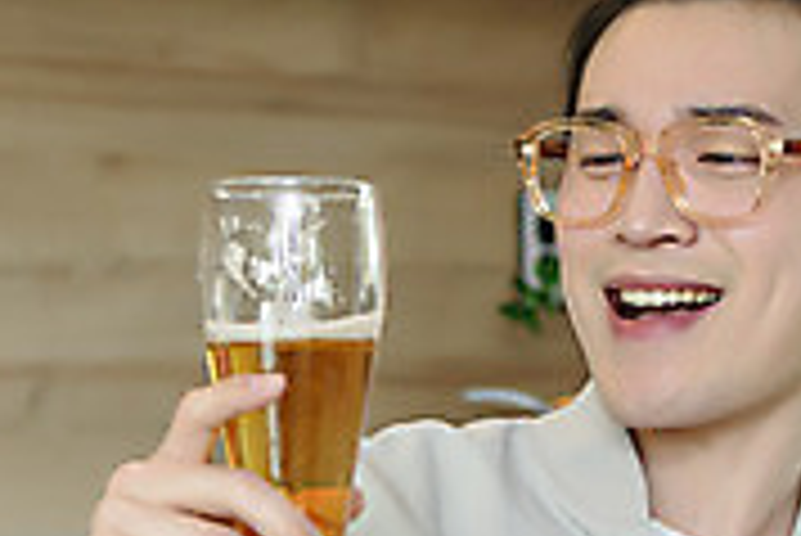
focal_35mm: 168
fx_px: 3741
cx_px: 893
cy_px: 500
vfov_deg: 8.2
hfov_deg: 12.0
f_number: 3.5
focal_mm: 50
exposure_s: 1/100
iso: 320
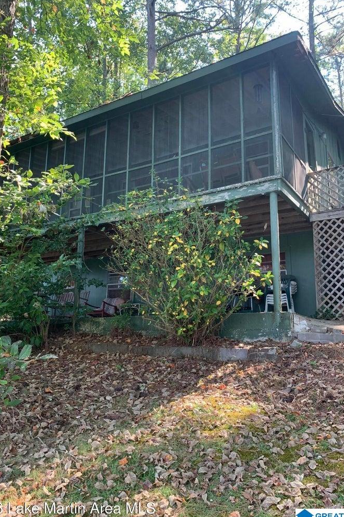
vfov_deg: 65.5
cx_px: 158
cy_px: 265
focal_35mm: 28
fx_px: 401
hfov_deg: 46.3
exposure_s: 1/121
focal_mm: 4.25
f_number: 1.8
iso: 64
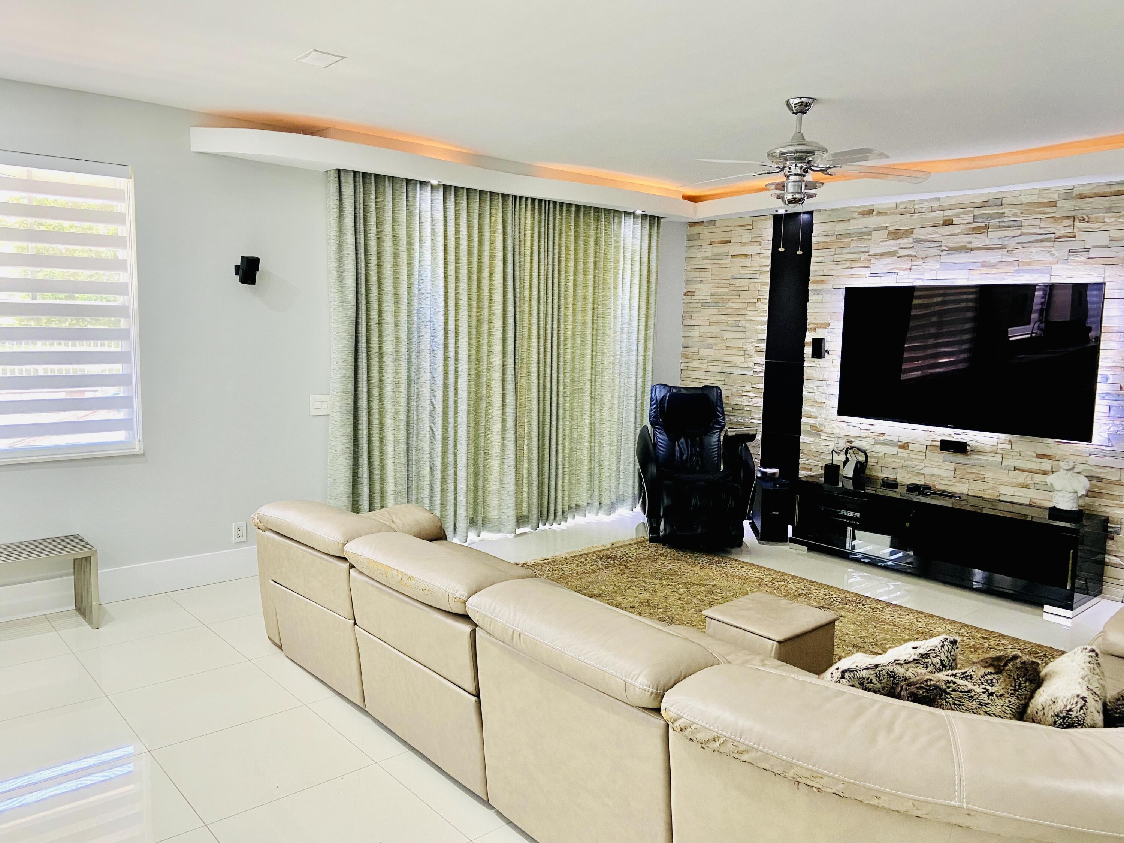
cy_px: 422
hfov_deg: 67.3
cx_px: 562
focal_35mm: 26
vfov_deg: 53.1
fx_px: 844
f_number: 1.8
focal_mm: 4.25
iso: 160
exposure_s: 1/60
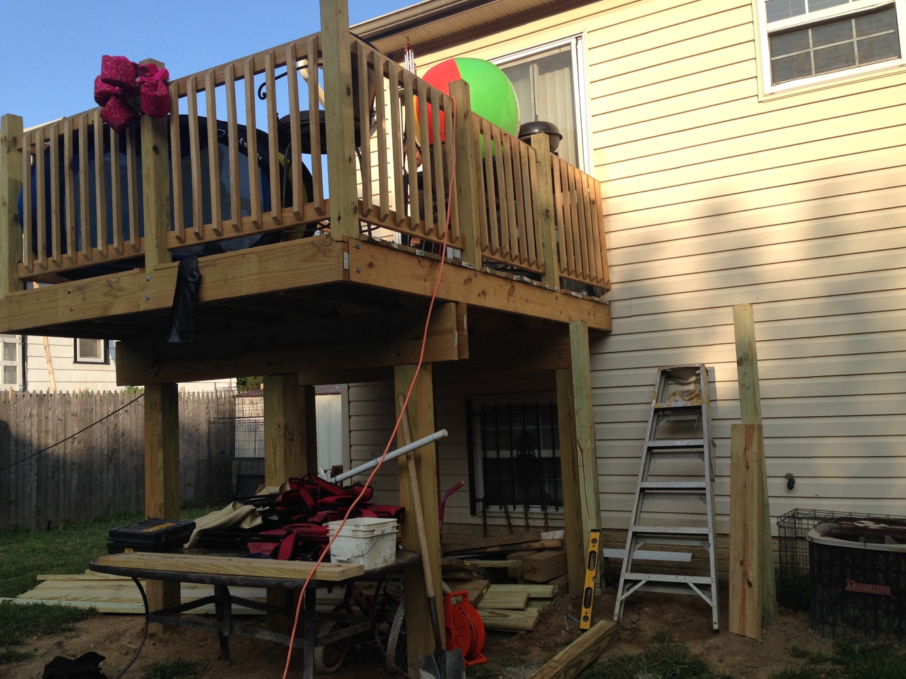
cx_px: 453
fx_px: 864
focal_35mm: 33
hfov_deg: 55.3
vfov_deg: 43.0
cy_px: 340
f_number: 2.4
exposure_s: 1/695
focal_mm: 4.12
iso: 50
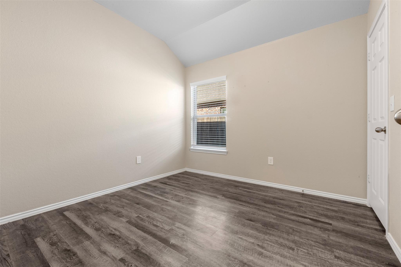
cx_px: 200
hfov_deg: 100.4
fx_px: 167
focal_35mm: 15
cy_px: 134
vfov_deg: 77.3
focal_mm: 15
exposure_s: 4
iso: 250
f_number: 9
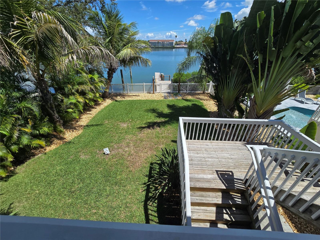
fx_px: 120
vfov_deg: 89.9
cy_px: 120
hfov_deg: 106.2
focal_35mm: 13
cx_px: 160
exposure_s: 1/2180
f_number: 2.2
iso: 50
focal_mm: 2.2
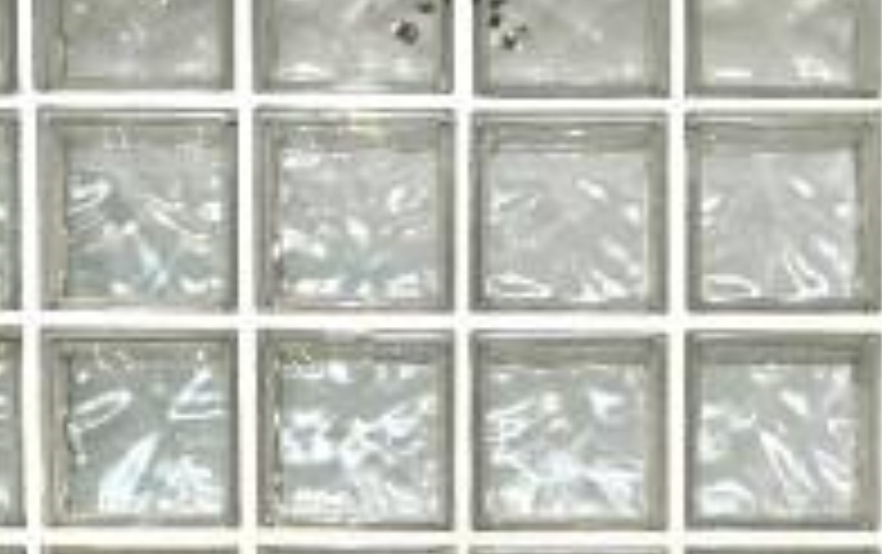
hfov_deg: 23.6
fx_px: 2109
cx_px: 500
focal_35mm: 88
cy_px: 1052
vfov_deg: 13.2
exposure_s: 1/125
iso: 200
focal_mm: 11
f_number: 1.8
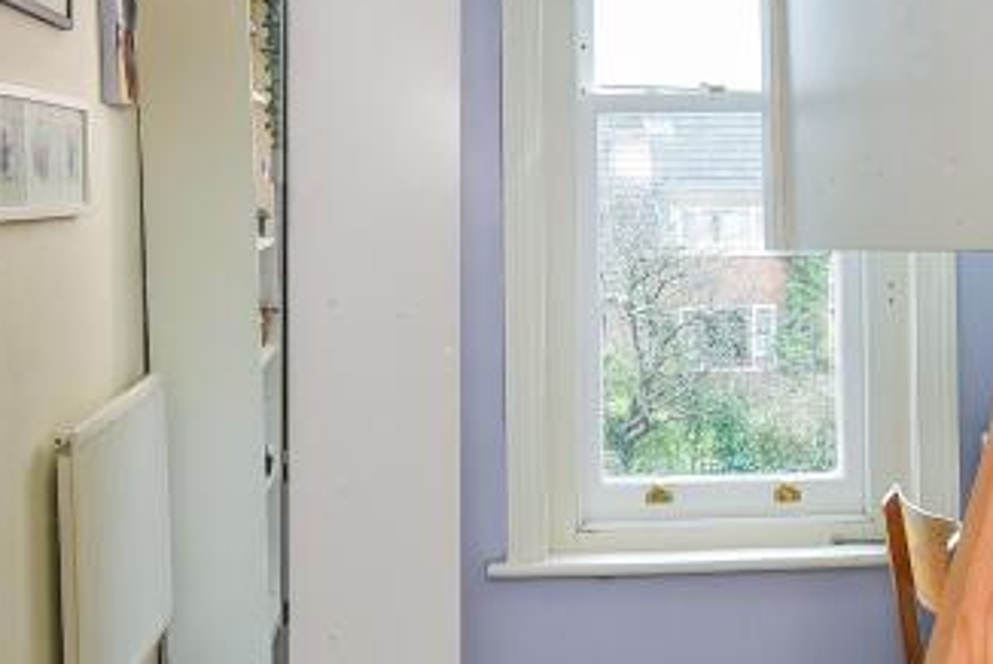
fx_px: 1215
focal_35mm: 44
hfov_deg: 44.4
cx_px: 469
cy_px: 341
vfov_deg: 30.6
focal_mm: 14
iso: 640
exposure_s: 1/50
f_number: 9
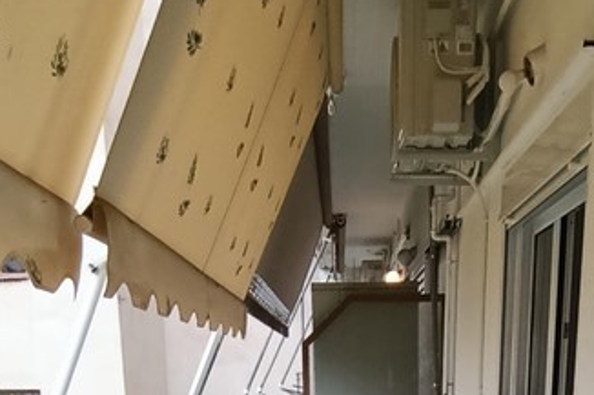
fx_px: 808
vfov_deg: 22.1
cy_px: 615
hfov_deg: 40.2
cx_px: 346
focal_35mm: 49
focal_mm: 1.65
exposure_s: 1/100
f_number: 2.2
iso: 231
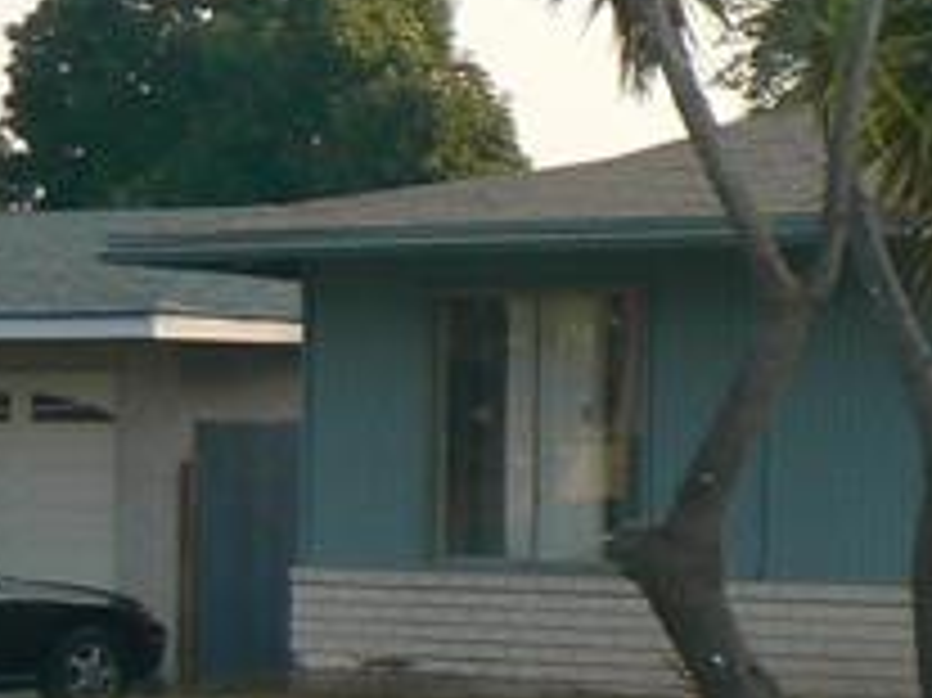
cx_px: 2197
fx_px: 4790
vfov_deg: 8.3
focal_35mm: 178
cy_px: 721
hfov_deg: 9.8
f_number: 5.6
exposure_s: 1/160
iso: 80
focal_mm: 6
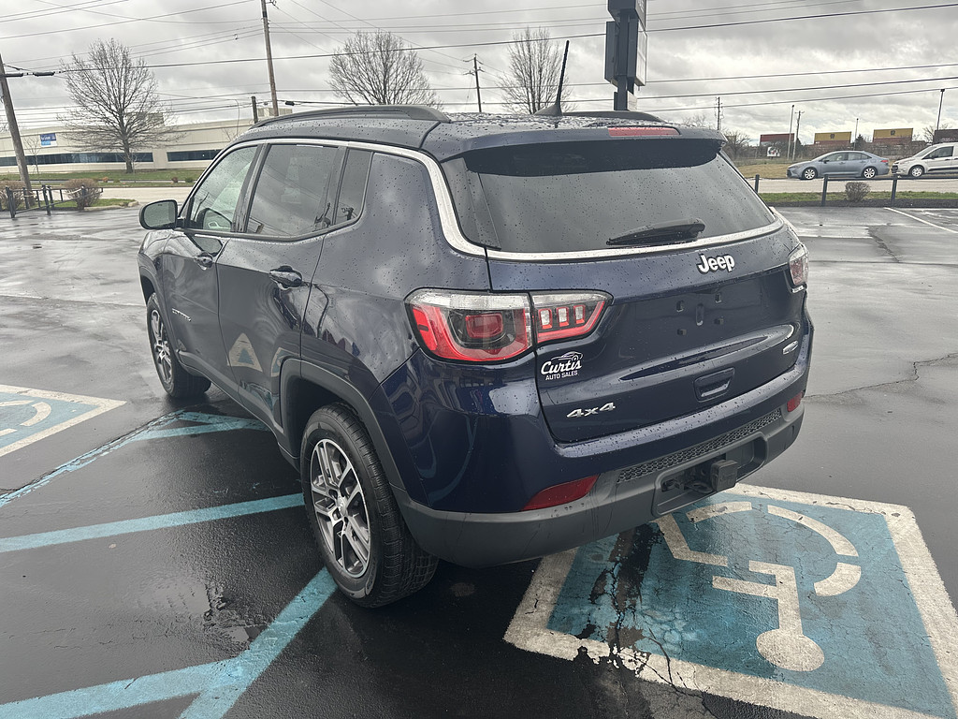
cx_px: 479
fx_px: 664
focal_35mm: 24
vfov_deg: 56.8
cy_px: 360
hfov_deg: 71.6
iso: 80
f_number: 1.78
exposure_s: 1/460
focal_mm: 6.86
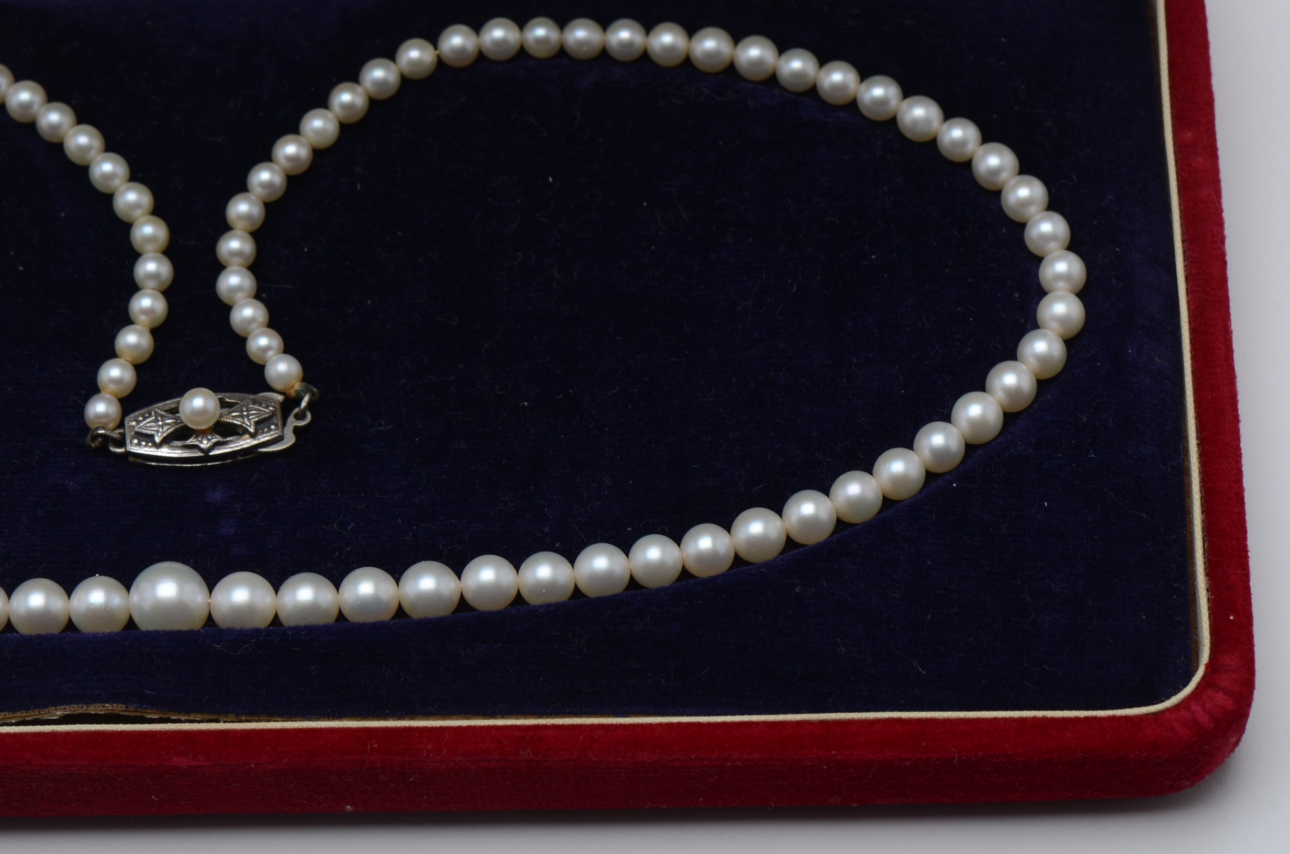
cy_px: 427
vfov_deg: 10.7
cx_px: 645
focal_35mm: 128
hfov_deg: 16.1
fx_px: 4559
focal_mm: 85
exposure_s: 1/160
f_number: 16
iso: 200
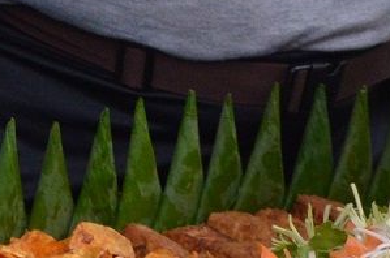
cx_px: 449
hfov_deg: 9.2
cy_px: -169
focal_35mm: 221
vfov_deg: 6.1
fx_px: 2389
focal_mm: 22
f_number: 3.8
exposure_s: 1/500
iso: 900
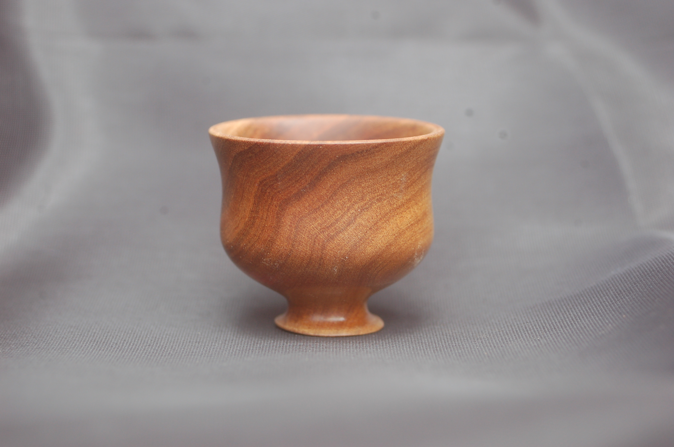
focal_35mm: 120
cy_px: 224
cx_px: 337
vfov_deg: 11.4
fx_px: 2243
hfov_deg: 17.1
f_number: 8
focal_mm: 80
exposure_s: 1/125
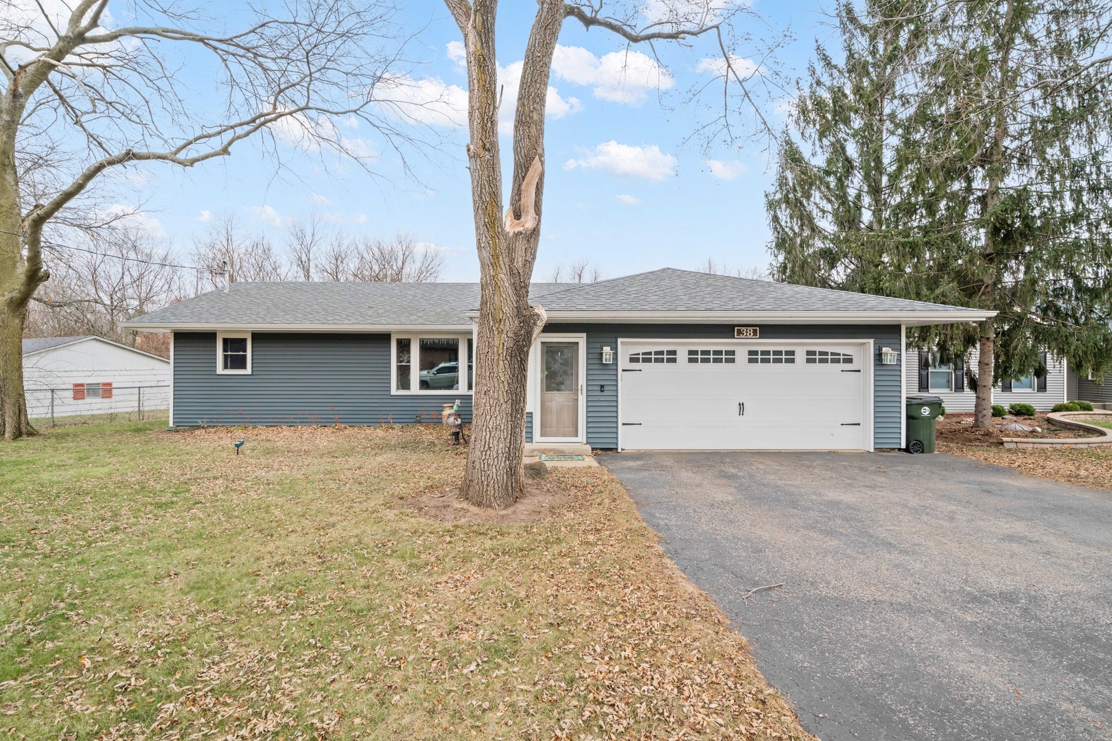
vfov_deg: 70.4
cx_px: 556
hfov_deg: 93.3
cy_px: 370
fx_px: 525
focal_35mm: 17
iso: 500
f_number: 11
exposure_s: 1/60
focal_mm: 17
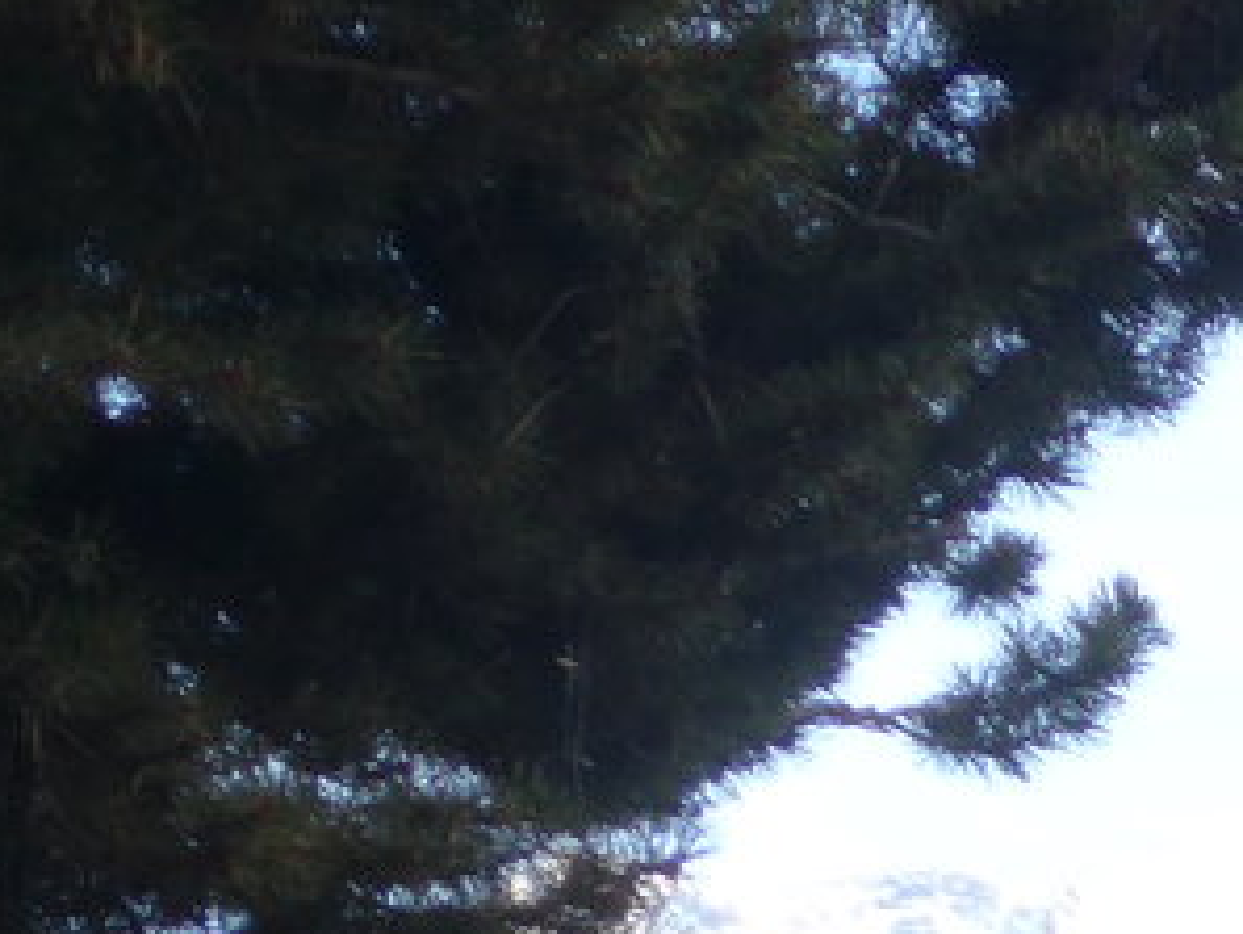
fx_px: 6682
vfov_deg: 7.7
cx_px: 2486
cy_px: 1843
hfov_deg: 9.9
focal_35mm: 186
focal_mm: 9.5
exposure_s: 1/250
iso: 100
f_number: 3
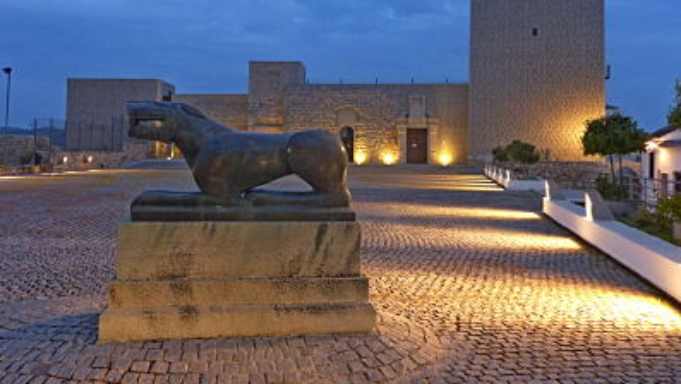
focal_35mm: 34
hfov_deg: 58.0
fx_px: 614
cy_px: 147
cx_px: 340
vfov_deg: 34.6
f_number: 3.6
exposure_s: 1/8
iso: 400
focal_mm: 5.4
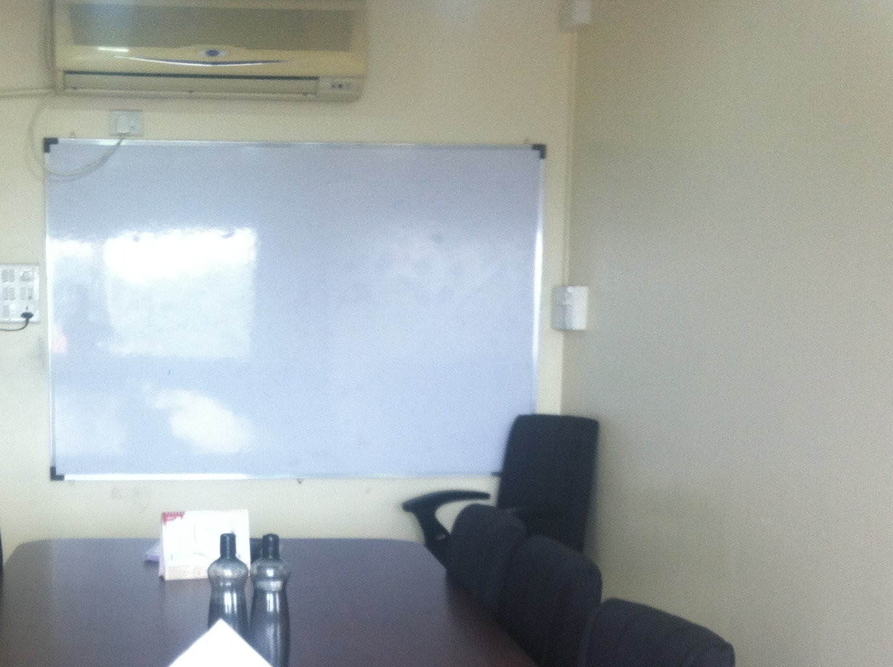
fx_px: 1700
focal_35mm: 66
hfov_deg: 29.0
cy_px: 526
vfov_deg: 21.9
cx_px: 239
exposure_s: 1/30
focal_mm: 3.85
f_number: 2.8
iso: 80
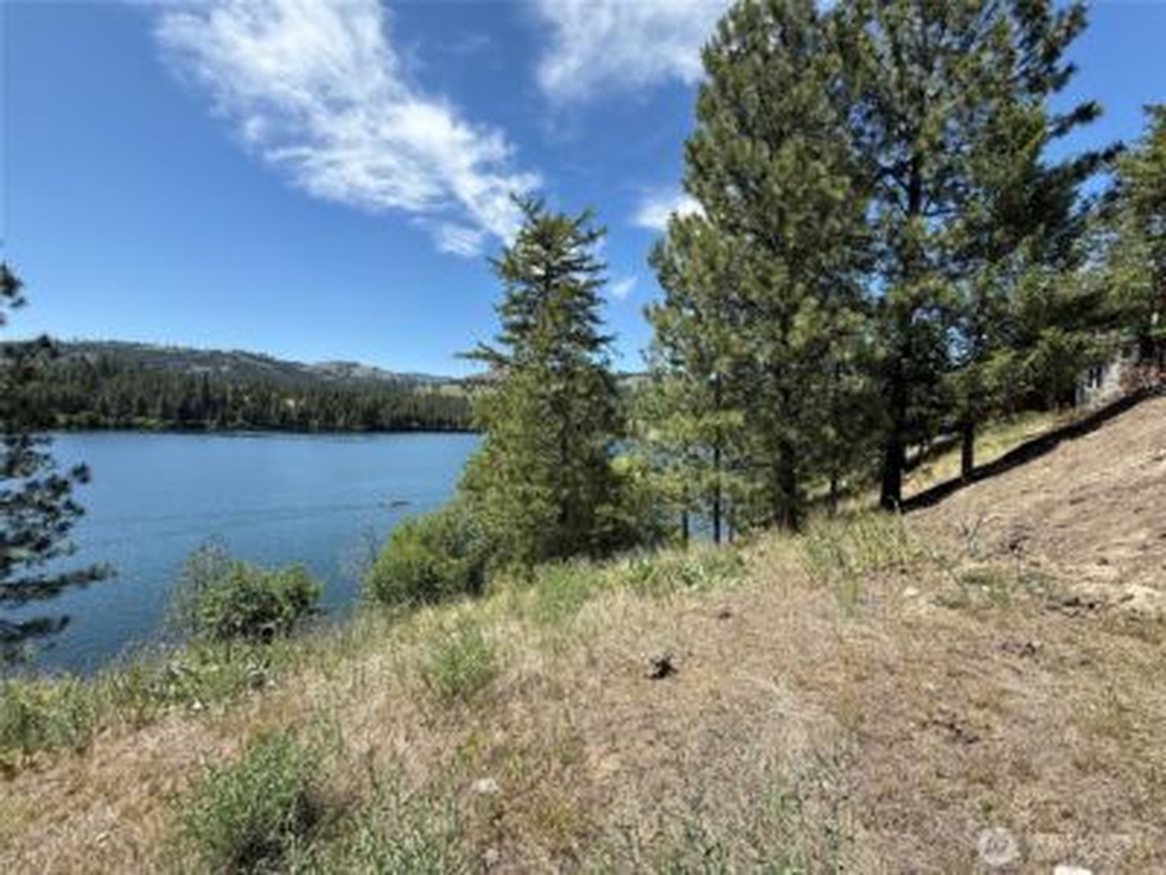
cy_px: 438
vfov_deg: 85.7
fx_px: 472
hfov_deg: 102.1
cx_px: 583
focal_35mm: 14
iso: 50
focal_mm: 2.22
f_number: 2.2
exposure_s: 1/1211
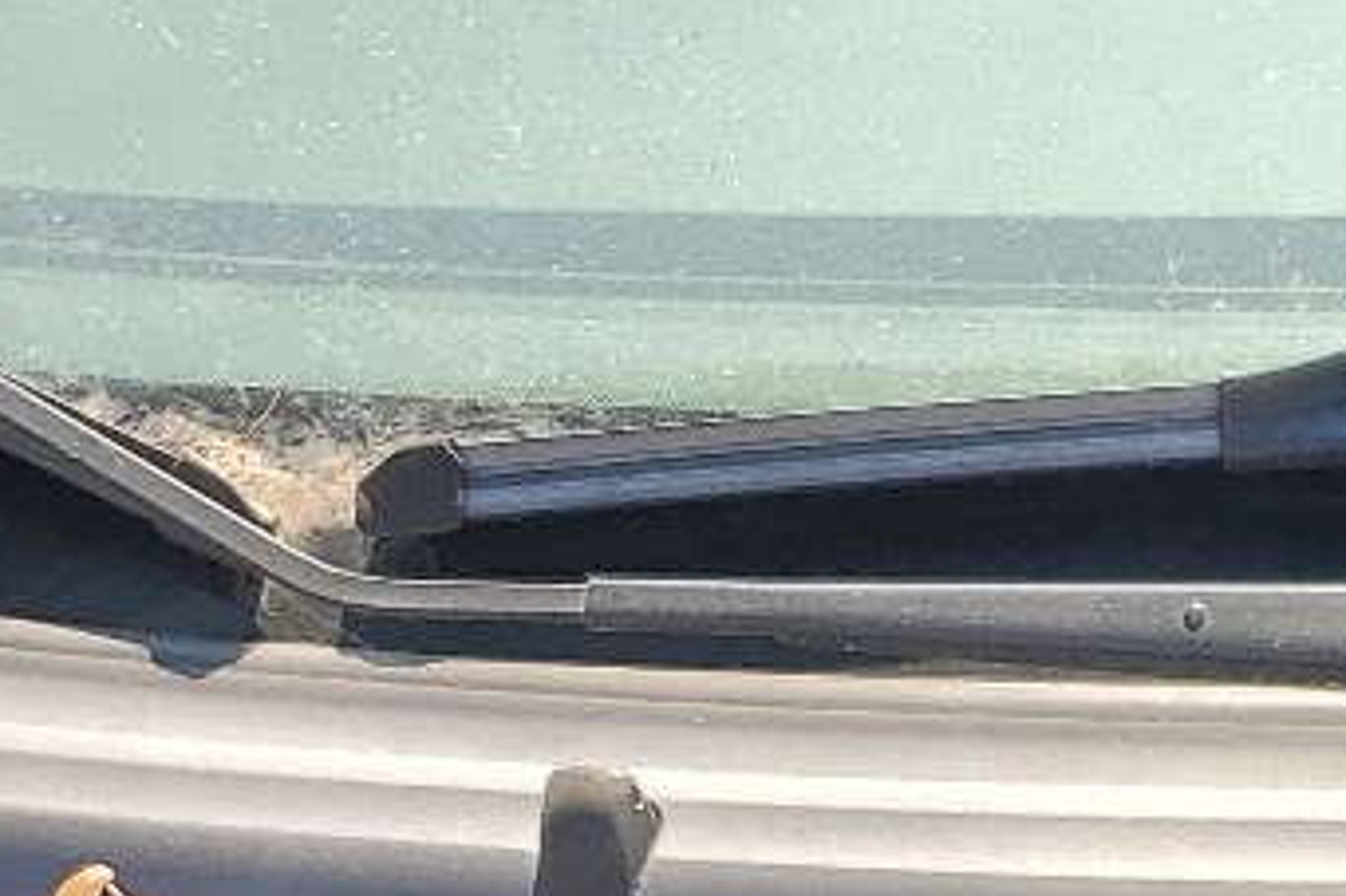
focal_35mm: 127
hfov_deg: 15.6
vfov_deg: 10.0
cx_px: 1595
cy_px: 1764
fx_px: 4746
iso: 50
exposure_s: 1/714
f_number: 1.5
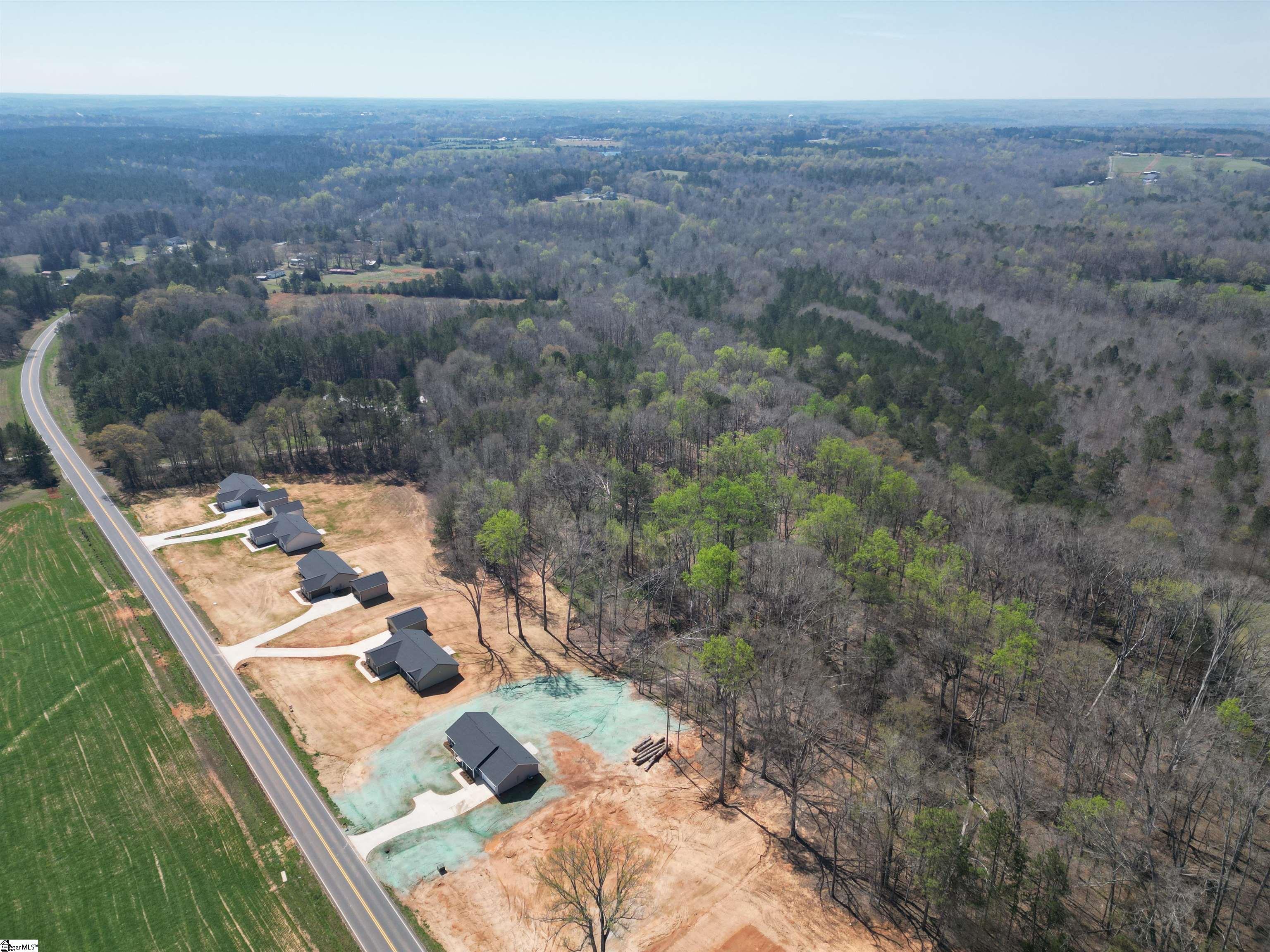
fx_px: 881
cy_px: 476
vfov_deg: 56.8
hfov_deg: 71.6
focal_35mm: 24
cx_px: 635
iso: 200
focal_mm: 6.72
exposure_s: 1/3200
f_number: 1.7
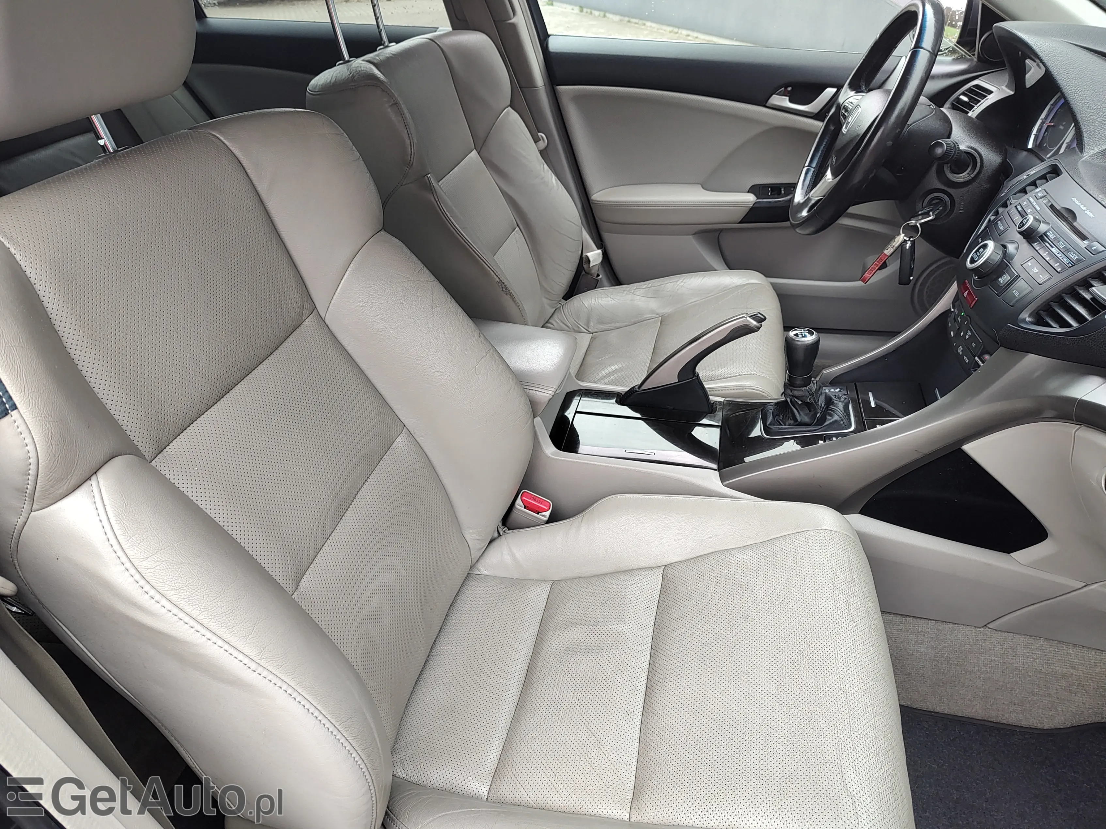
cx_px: 553
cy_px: 414
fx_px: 735
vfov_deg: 58.9
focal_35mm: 23
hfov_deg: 73.9
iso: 258
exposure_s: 1/100
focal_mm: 5.56
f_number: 1.8
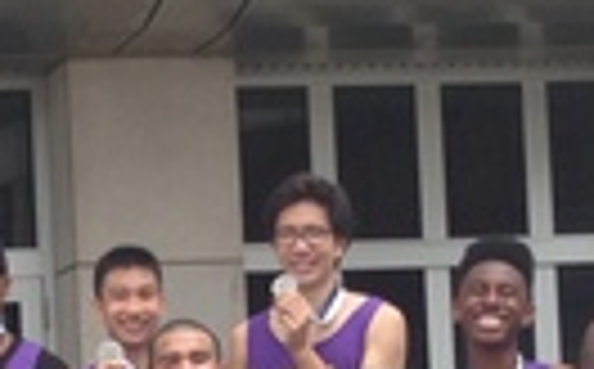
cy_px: 486
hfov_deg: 10.9
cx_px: 4
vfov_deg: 6.8
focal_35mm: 191
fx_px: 3087
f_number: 2.4
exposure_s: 1/602
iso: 50
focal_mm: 4.12
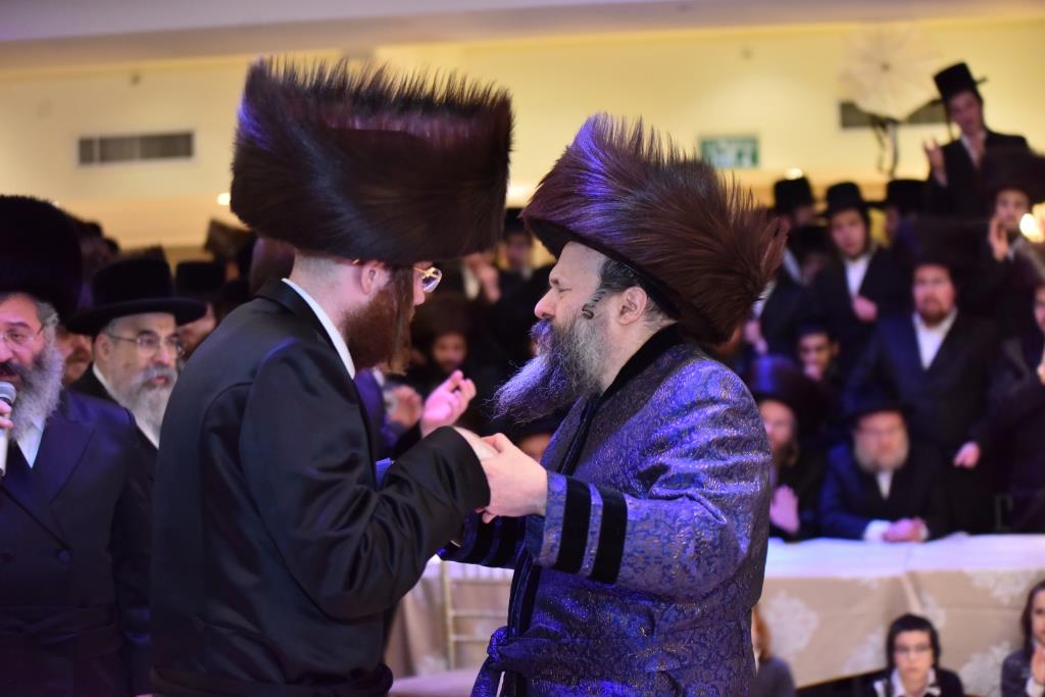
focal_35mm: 70
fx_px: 2032
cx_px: 522
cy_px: 348
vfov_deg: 19.5
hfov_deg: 28.8
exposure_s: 1/125
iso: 2000
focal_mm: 70
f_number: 2.8
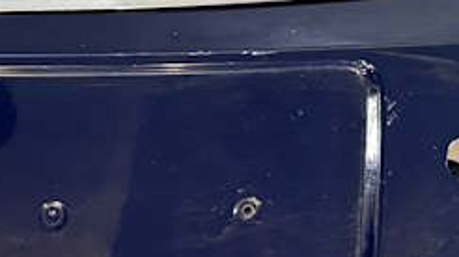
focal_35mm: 109
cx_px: -312
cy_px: -194
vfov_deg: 10.5
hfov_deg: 16.9
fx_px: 1326
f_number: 1.78
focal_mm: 6.76
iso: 640
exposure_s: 1/50
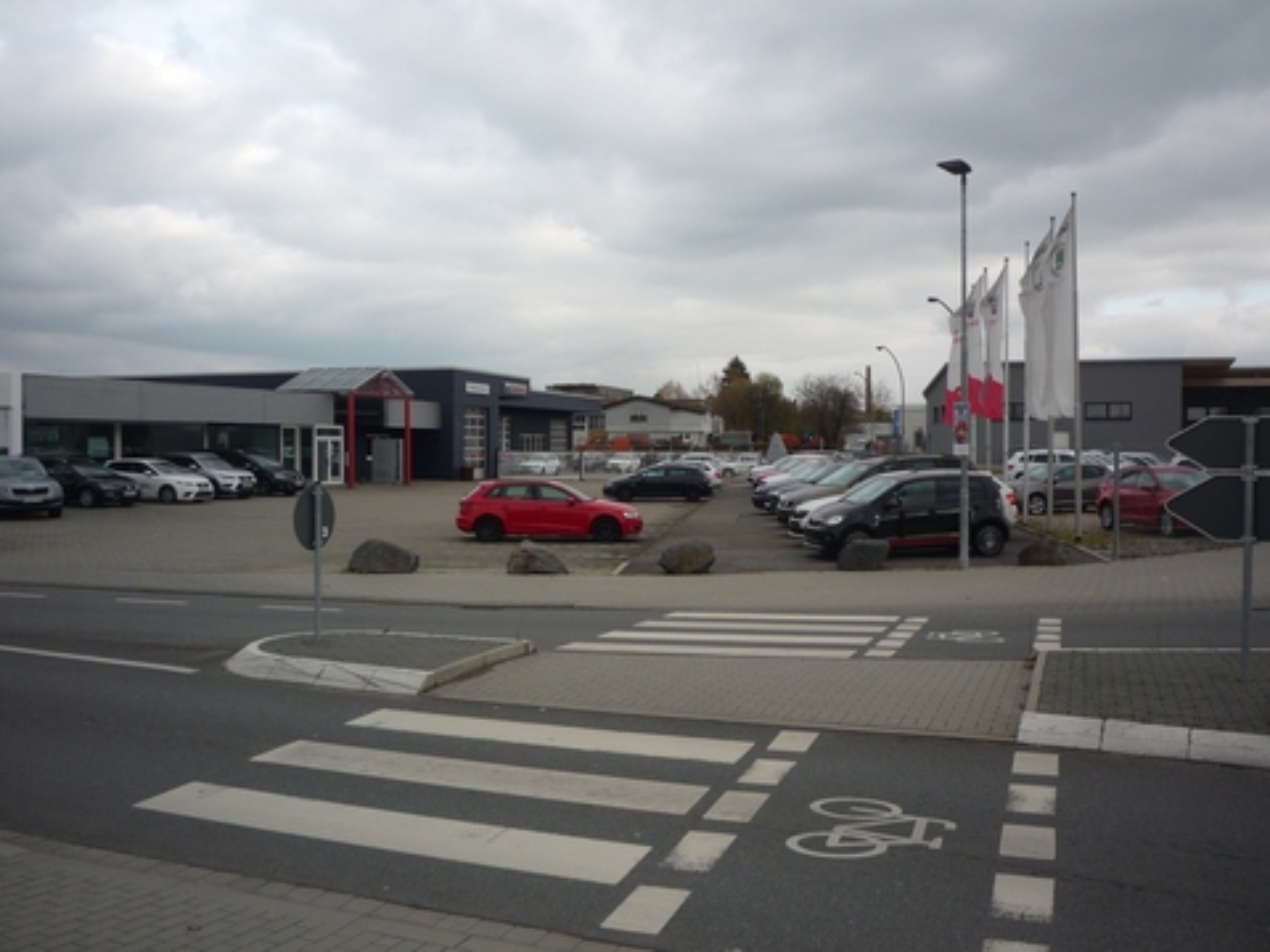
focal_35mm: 32
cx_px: 635
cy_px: 476
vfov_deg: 44.2
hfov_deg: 56.8
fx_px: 1174
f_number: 4
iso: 100
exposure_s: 1/200
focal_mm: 5.2
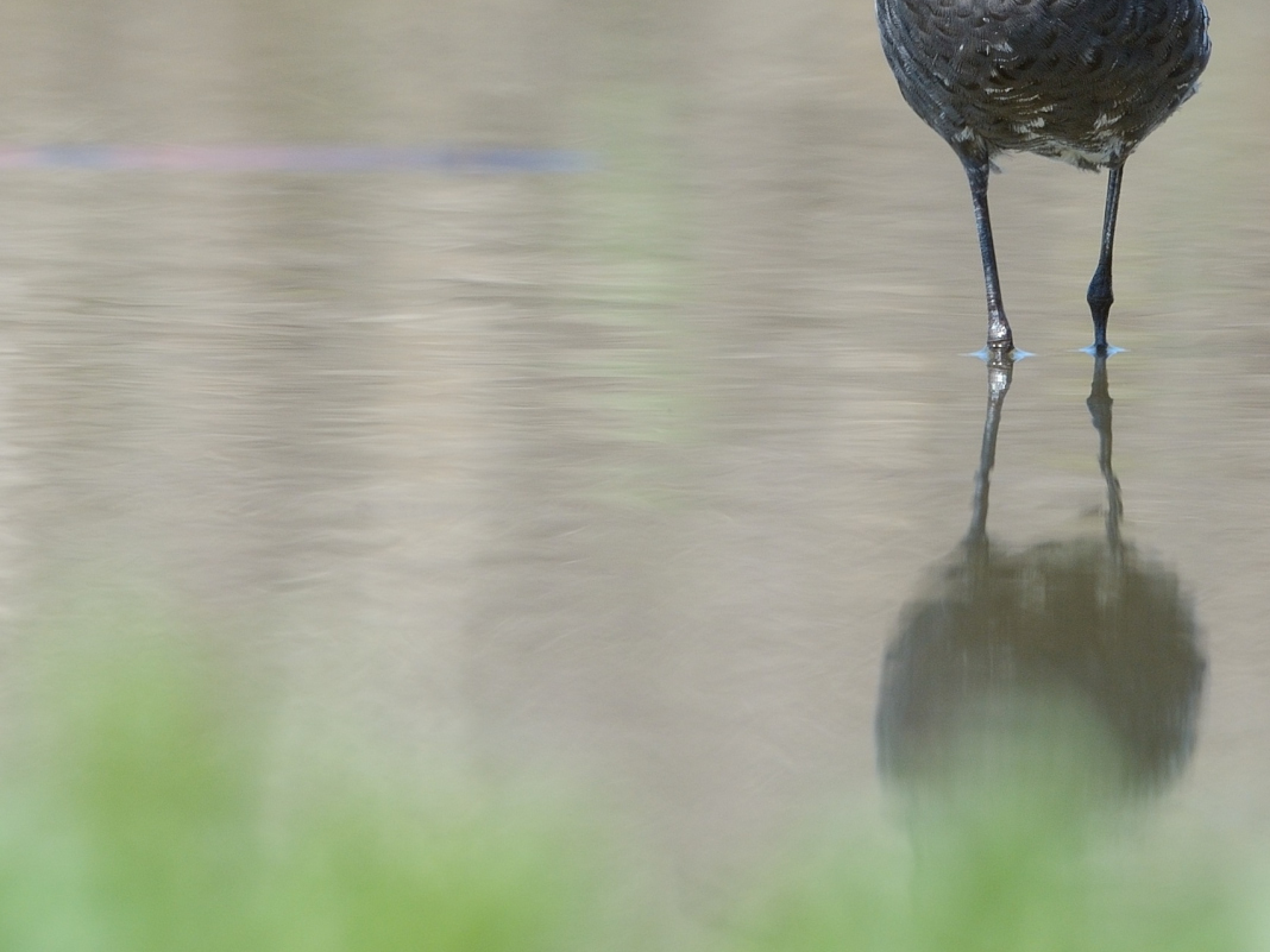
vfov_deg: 1.1
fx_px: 47548
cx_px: 647
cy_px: 259
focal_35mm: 1296
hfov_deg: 1.5
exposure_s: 1/1000
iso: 800
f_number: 8
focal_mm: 600
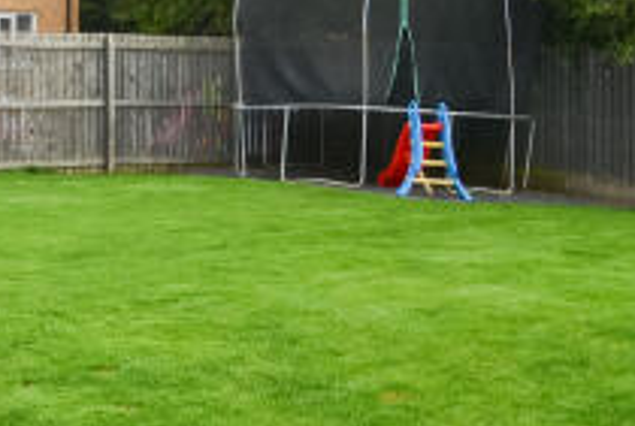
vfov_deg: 18.3
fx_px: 1290
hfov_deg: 26.5
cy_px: 12
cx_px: 33
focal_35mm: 73
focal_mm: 15
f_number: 8
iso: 100
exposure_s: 1/200
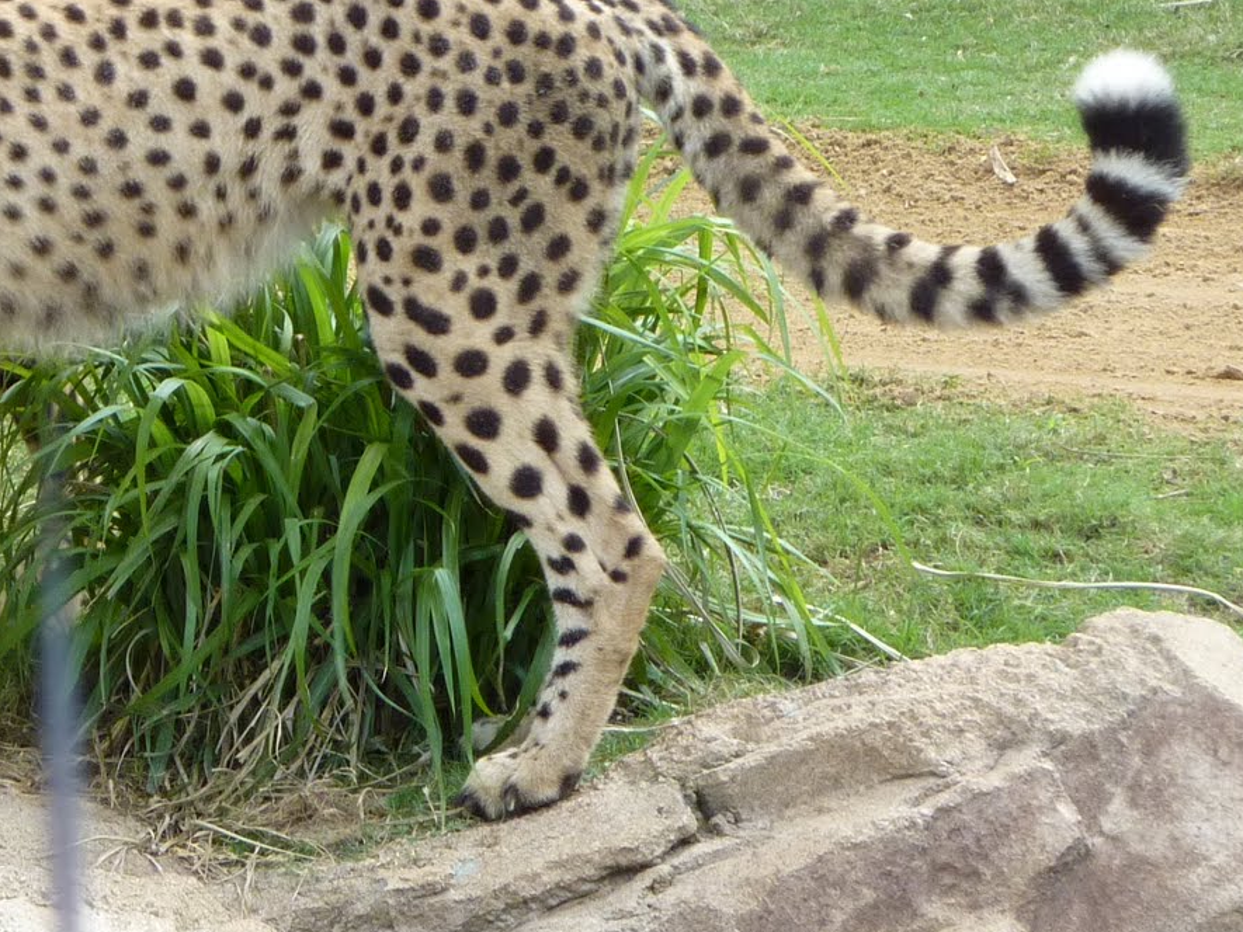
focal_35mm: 391
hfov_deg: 5.1
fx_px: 14042
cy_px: -46
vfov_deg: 3.8
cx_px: 87
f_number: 4.5
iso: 160
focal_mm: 27.8
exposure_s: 1/160
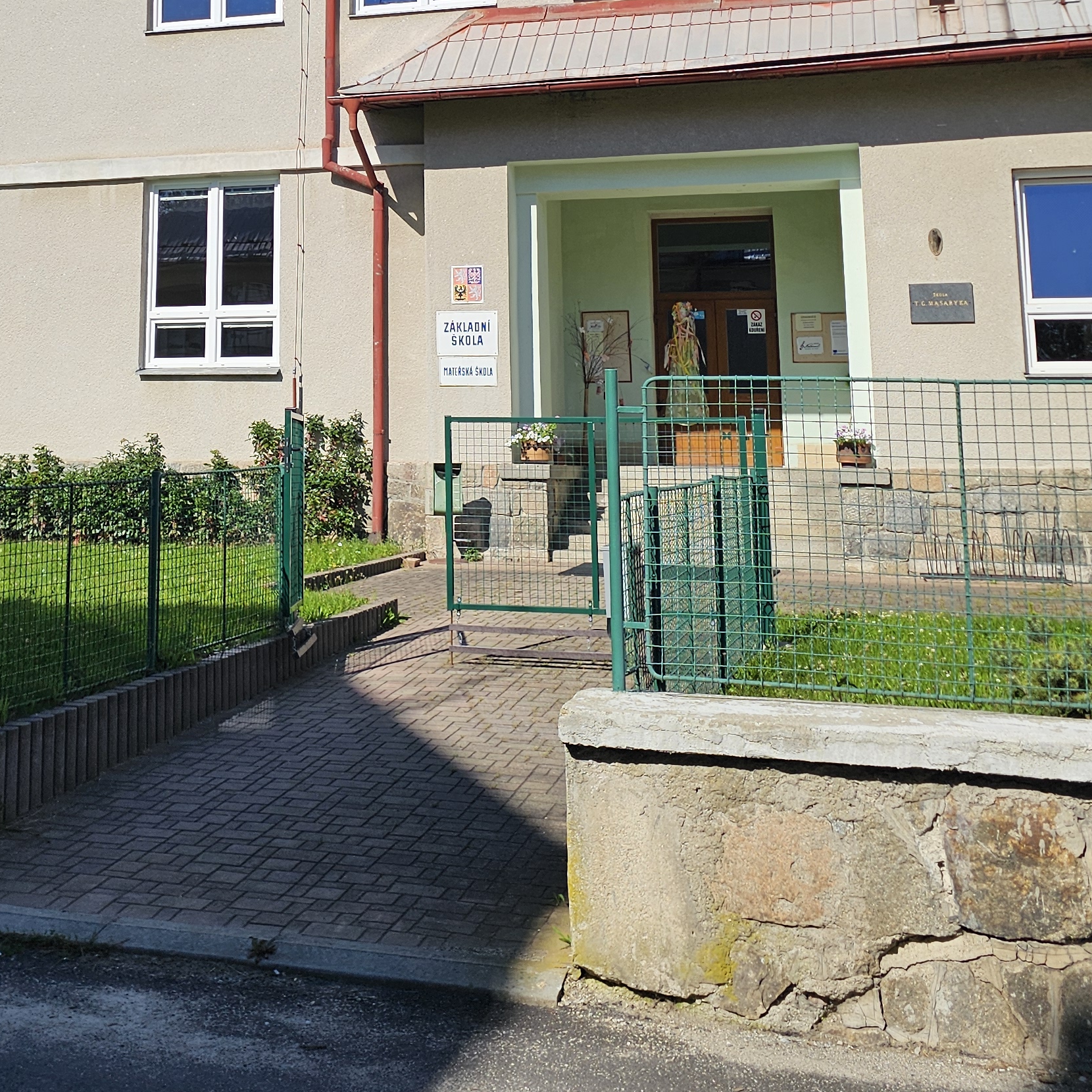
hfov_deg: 34.1
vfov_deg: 33.1
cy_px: 133
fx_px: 1749
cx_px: 299
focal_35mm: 49
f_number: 1.7
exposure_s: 1/1550
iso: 12
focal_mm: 6.3
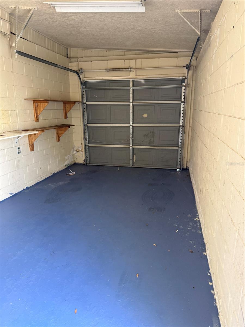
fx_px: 226
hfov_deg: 56.8
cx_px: 122
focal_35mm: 24
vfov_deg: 71.6
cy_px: 164
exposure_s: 1/63
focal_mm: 6.76
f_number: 1.78
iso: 200
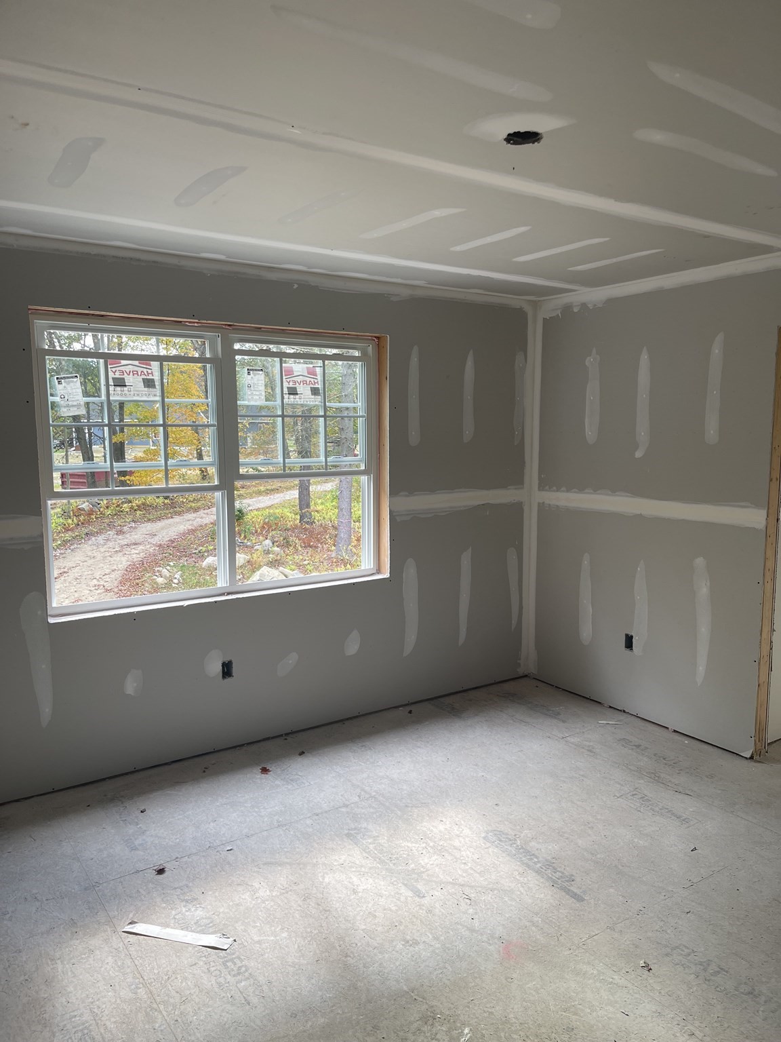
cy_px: 521
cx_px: 390
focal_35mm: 25
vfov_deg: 69.4
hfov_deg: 54.9
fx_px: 752
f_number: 1.6
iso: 32
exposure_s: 1/188
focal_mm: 5.1
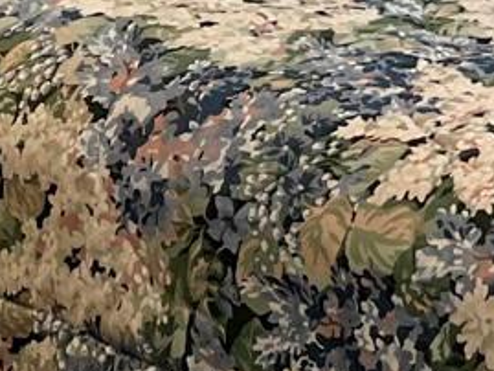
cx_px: 806
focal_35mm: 195
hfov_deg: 9.8
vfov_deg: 7.0
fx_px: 2784
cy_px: -641
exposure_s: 1/120
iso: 125
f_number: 1.6
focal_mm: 5.1
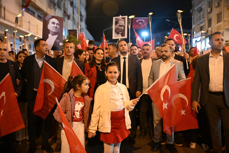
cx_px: 114
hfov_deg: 54.4
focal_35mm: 35
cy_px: 76
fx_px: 223
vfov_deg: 37.9
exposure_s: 1/160
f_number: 2.8
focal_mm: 35
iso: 12800
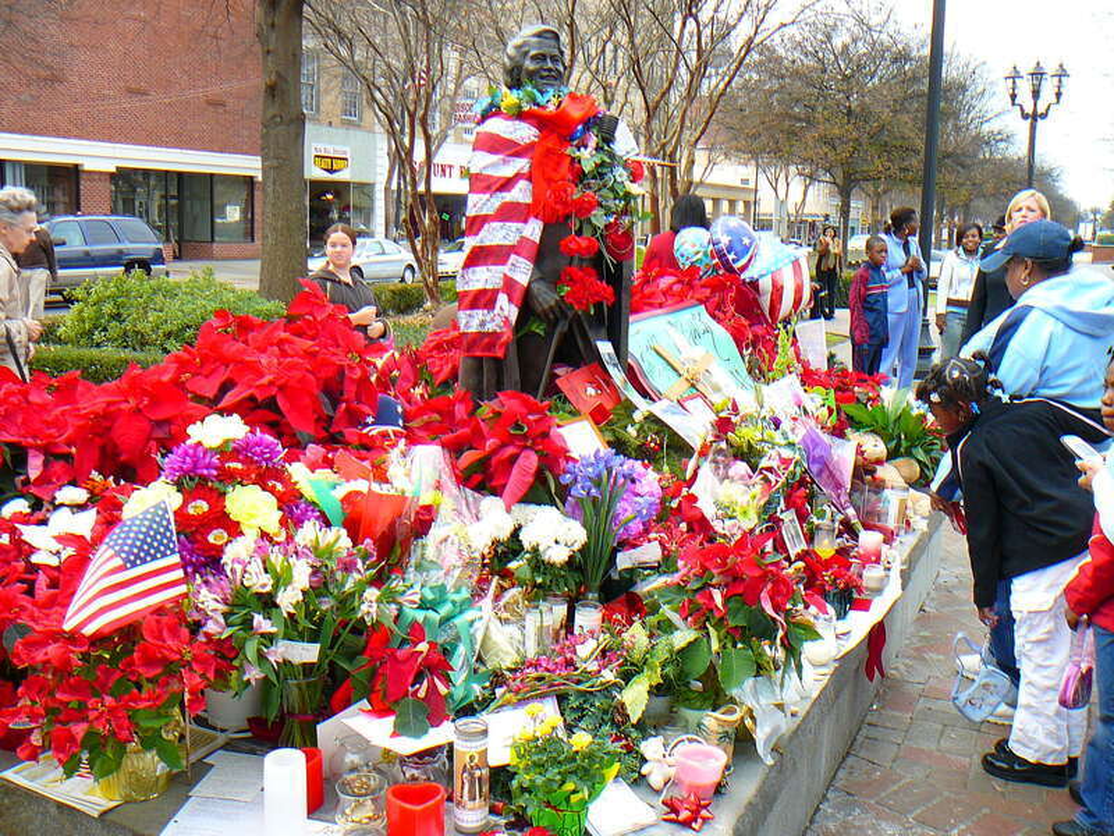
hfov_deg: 52.6
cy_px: 418
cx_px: 557
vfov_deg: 40.7
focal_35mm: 35
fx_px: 1126
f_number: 2.8
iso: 80
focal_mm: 5.2
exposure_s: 1/125
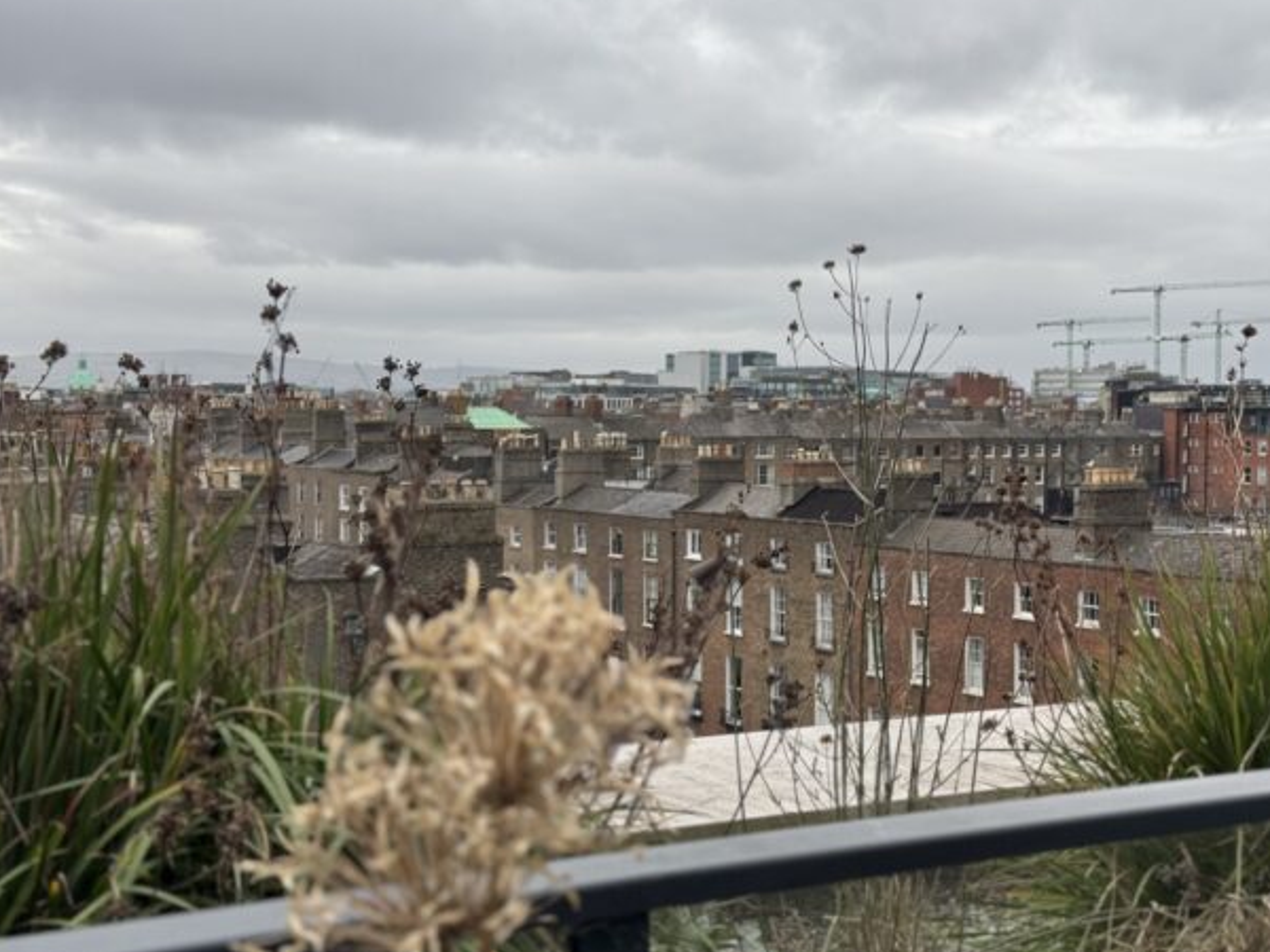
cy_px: 490
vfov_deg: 26.1
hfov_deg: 34.3
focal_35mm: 56
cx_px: 722
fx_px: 2055
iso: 64
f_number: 1.78
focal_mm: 6.76
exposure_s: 1/477
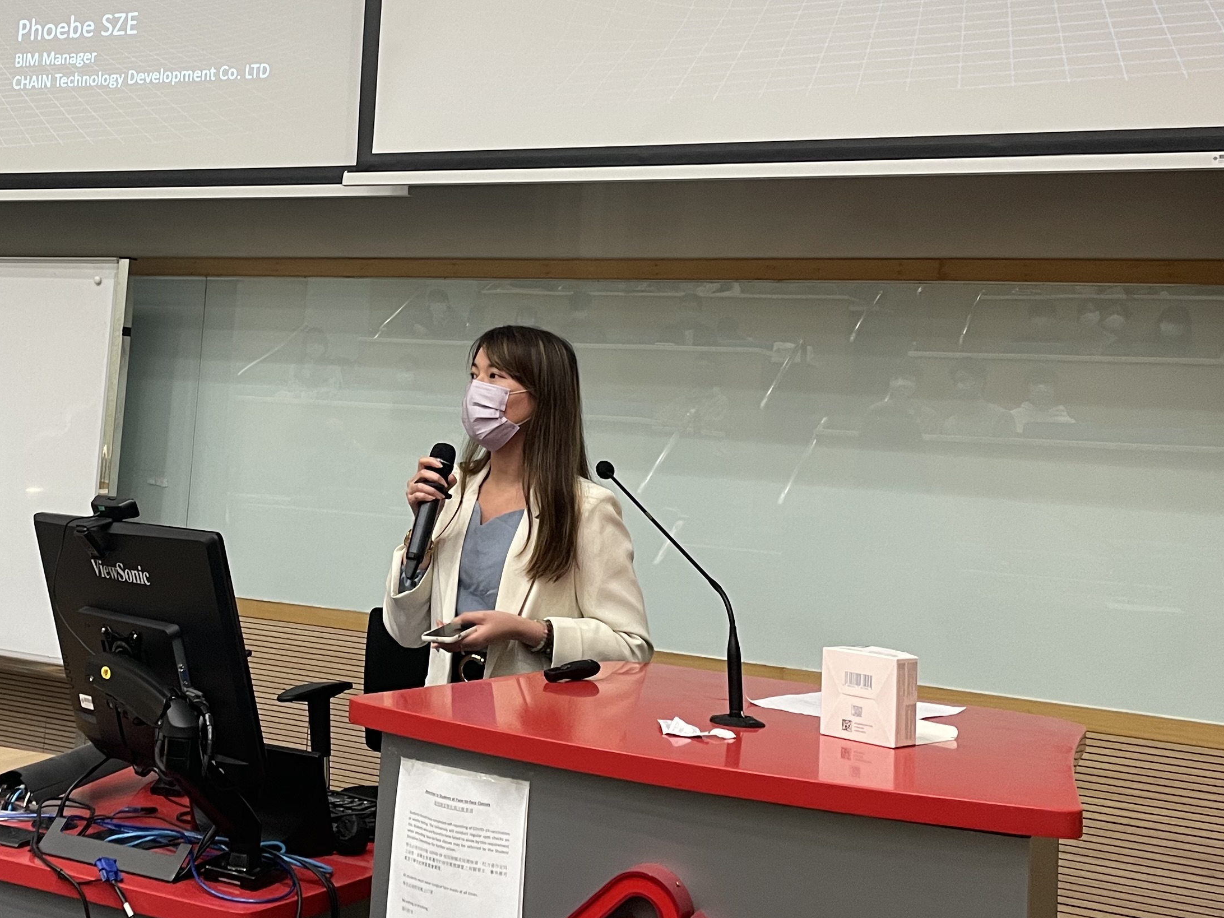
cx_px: 424
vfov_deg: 30.0
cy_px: 287
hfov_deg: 39.3
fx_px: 1697
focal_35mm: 48
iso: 125
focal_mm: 4.2
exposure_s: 1/59
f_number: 1.6
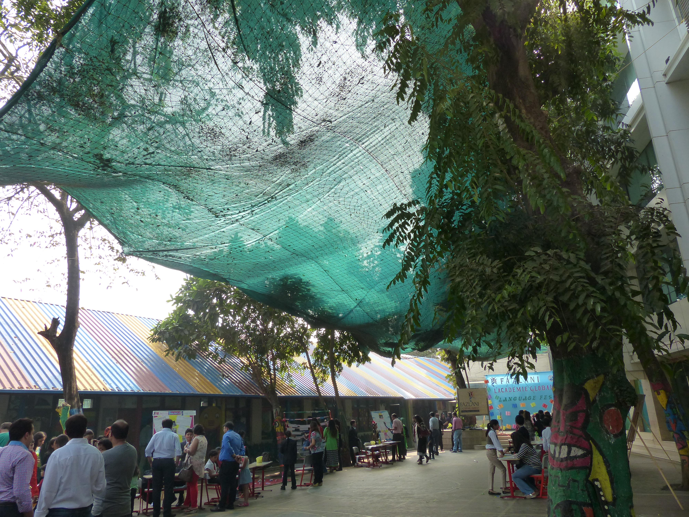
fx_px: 498
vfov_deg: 54.9
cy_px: 258
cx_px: 344
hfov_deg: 69.4
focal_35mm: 25
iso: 160
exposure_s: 1/125
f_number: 4
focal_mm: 4.5
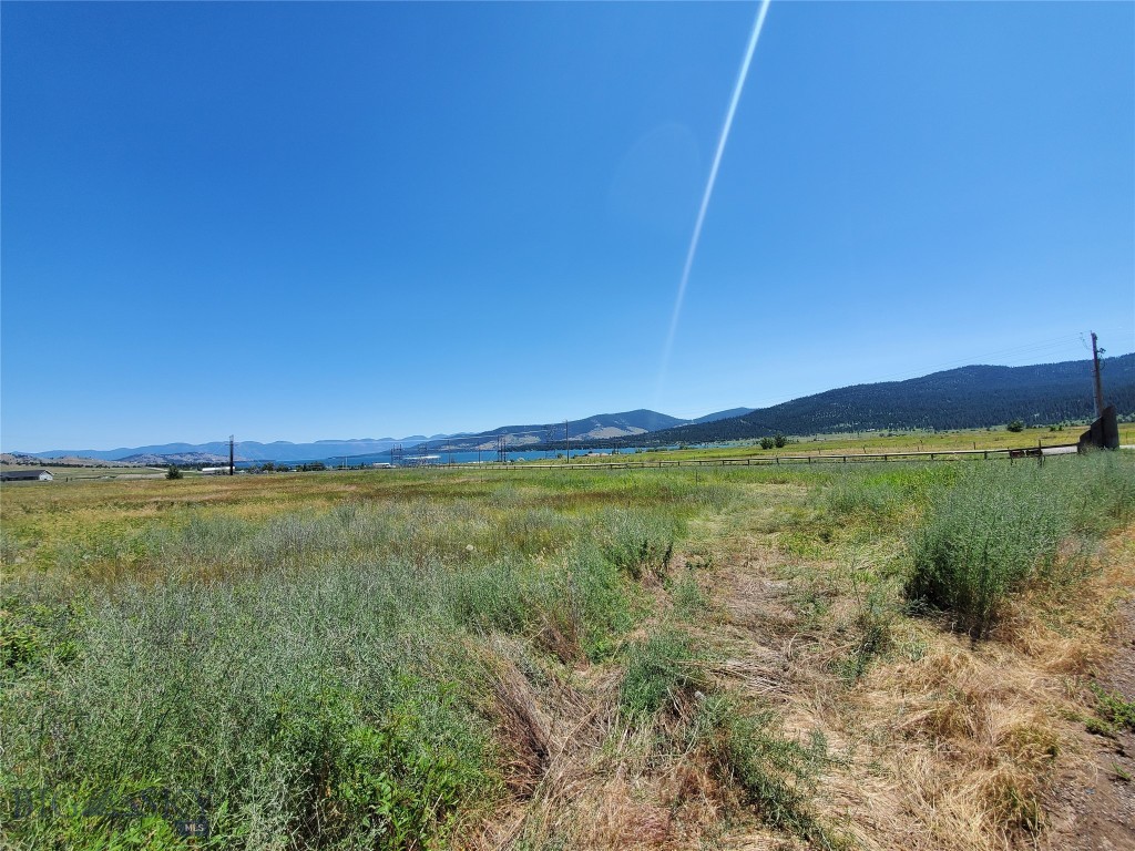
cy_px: 426
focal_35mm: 13
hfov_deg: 106.2
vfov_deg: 89.9
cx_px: 568
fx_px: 426
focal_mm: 1.8
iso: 50
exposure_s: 1/1041
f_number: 2.2
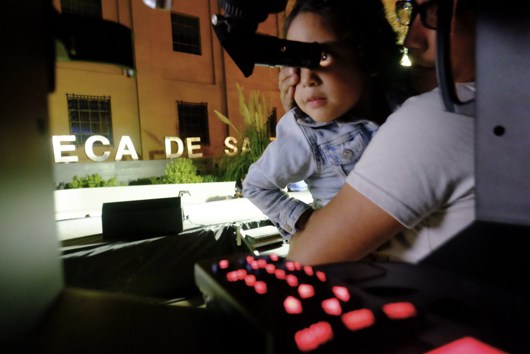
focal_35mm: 21
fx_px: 309
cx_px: 265
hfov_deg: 81.2
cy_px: 177
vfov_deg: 59.5
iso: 5000
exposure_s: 1/3
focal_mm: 13.8
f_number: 4
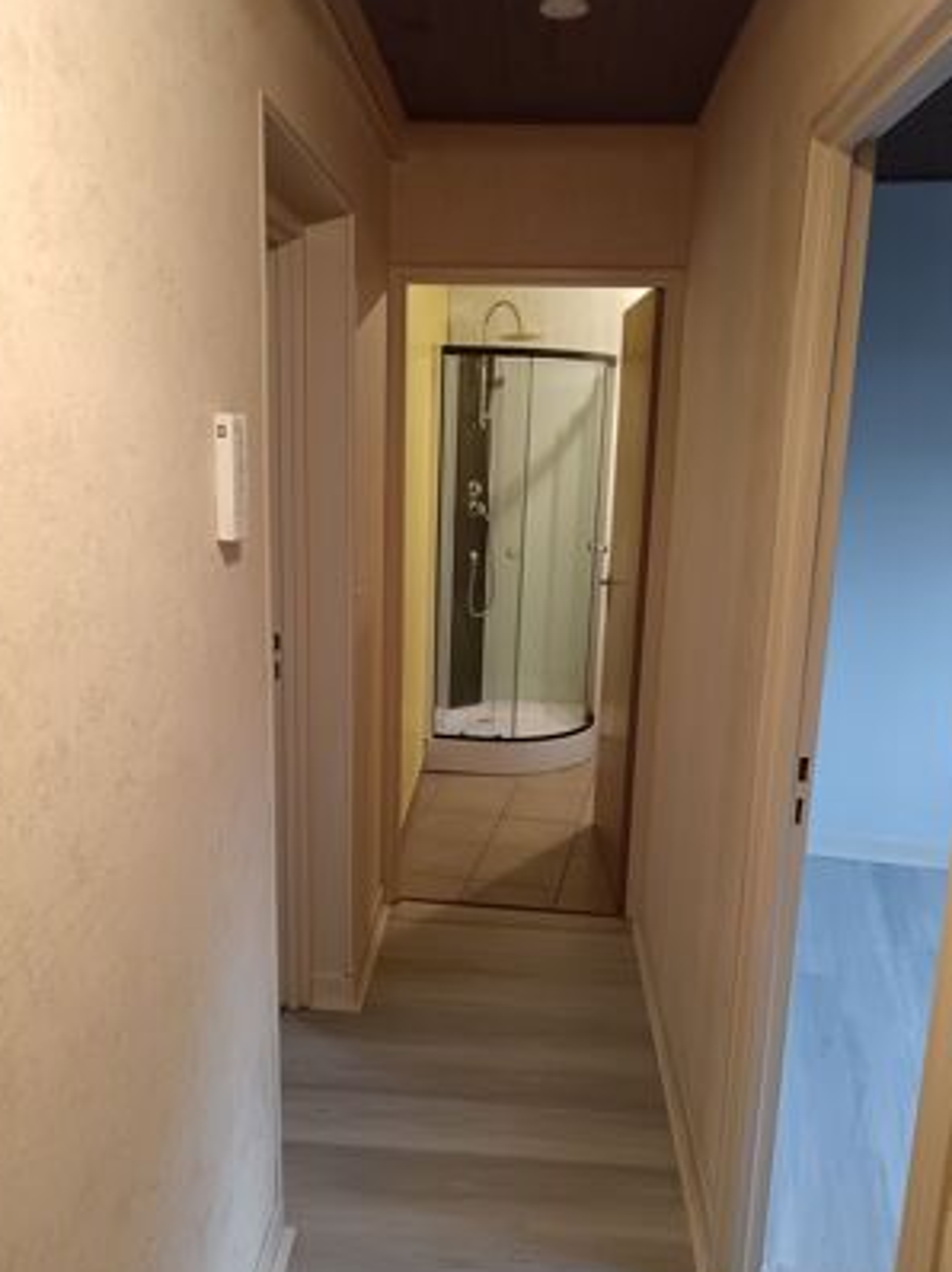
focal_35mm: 29
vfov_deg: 61.7
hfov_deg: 48.2
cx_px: 463
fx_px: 1065
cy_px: 666
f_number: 1.9
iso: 1138
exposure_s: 1/100
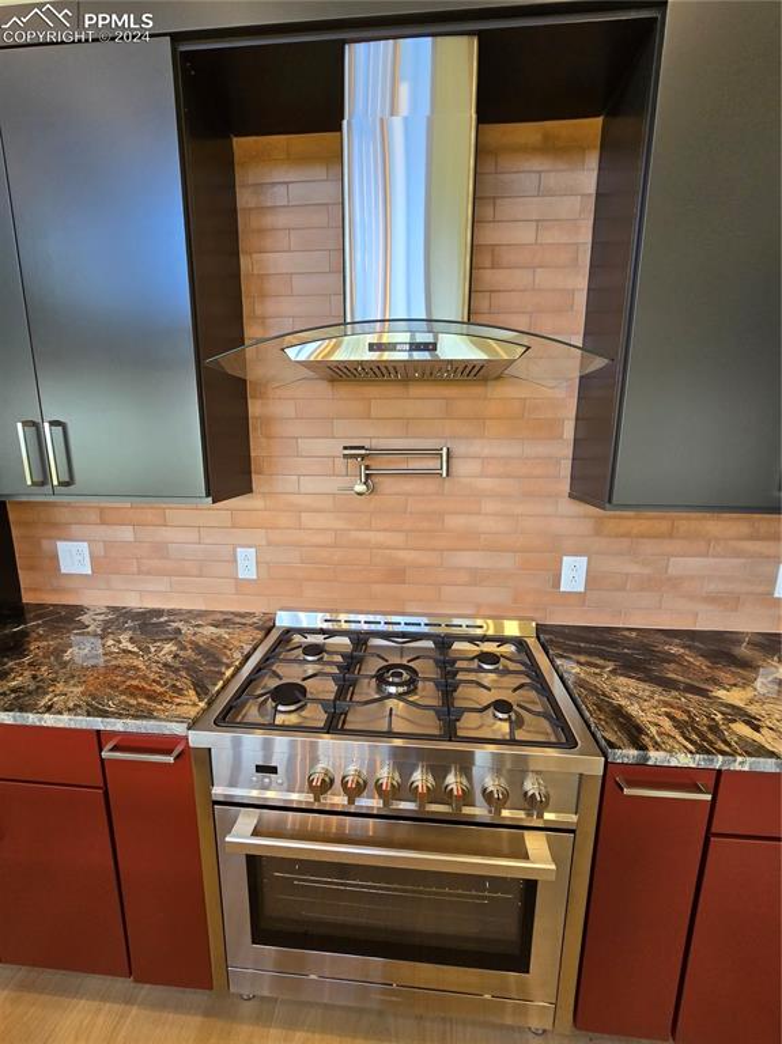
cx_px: 391
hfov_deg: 89.9
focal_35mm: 13
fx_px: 392
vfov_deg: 106.2
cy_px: 522
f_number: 2.2
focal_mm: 2.2
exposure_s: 1/60
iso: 160
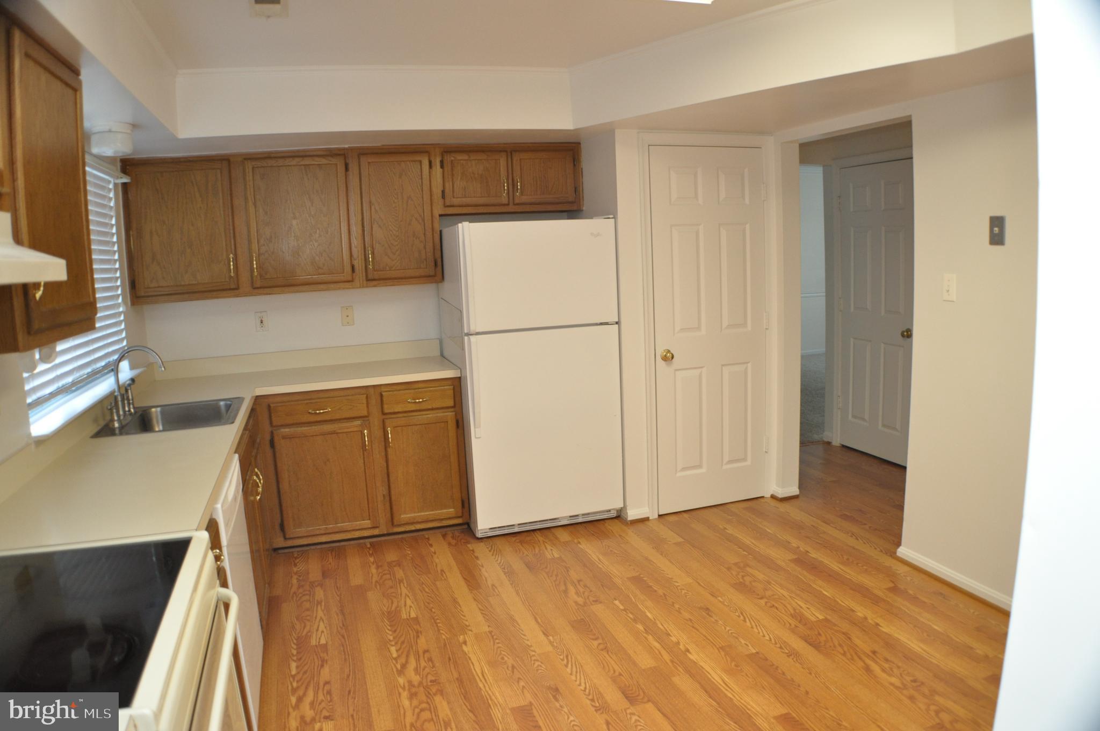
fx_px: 1007
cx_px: 550
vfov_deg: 39.9
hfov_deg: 57.3
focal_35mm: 33
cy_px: 366
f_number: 4
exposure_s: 1/30
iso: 800
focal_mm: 22
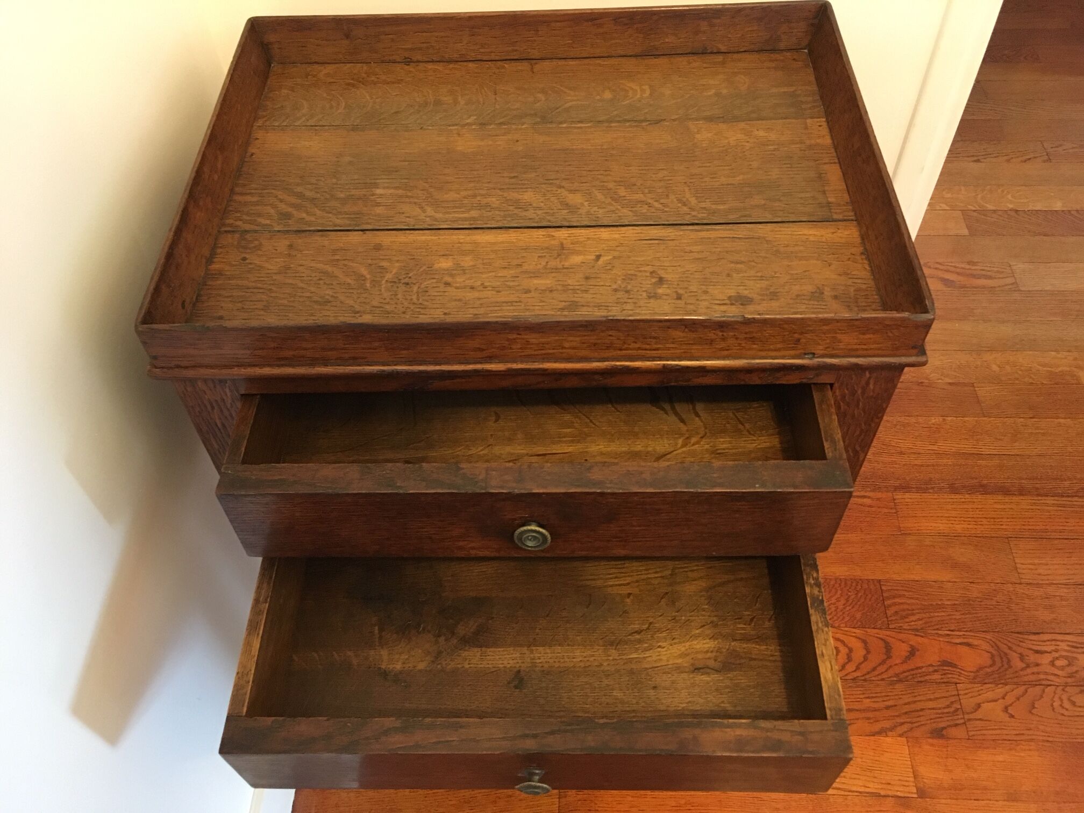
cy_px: 406
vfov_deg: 48.2
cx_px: 542
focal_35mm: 29
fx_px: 908
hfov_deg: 61.7
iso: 200
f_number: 2.2
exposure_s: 1/17
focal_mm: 4.15
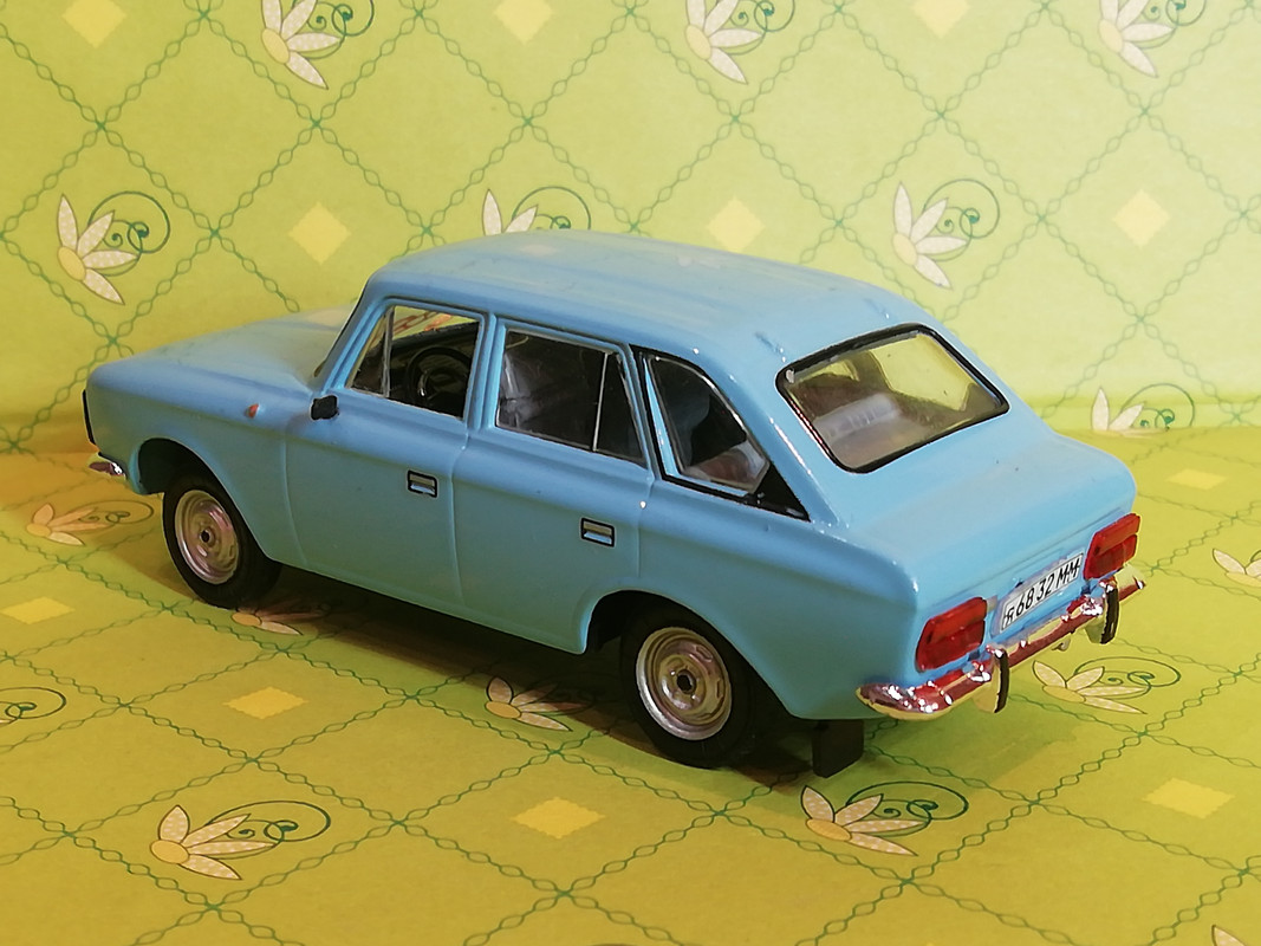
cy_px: 473
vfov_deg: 24.8
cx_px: 630
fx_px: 2149
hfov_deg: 32.7
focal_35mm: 59
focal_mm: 3.46
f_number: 2.2
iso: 125
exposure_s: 1/33.3
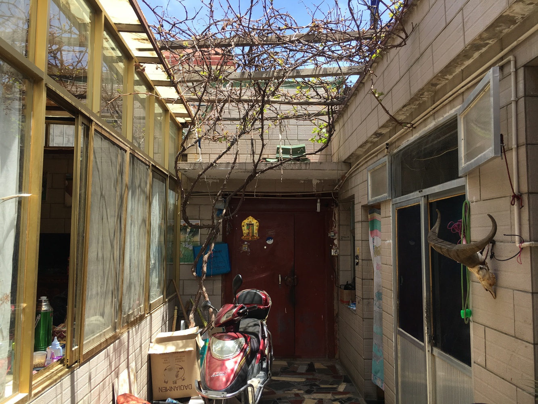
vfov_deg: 48.2
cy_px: 202
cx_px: 269
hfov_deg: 61.7
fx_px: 451
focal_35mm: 29
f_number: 2.2
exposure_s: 1/549
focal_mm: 4.15
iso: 25
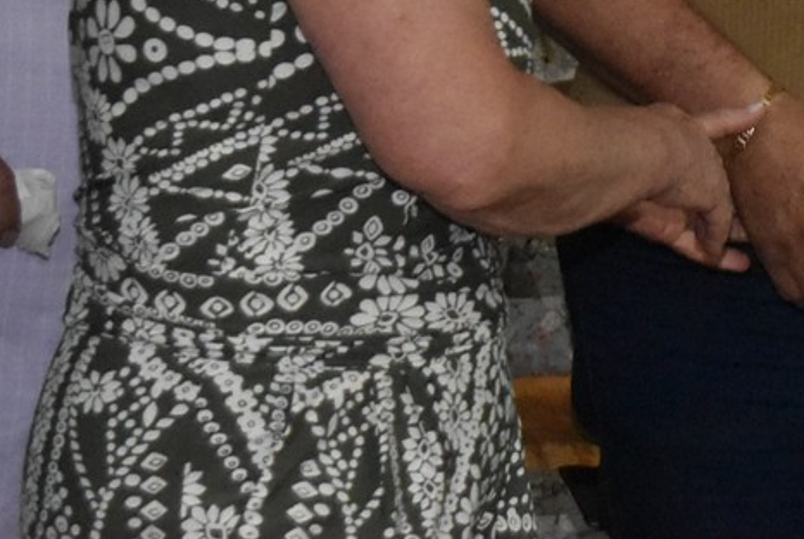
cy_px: -313
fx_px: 4651
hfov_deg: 9.8
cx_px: 750
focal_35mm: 208
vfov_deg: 6.5
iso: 5000
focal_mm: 36
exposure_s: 1/80
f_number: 5
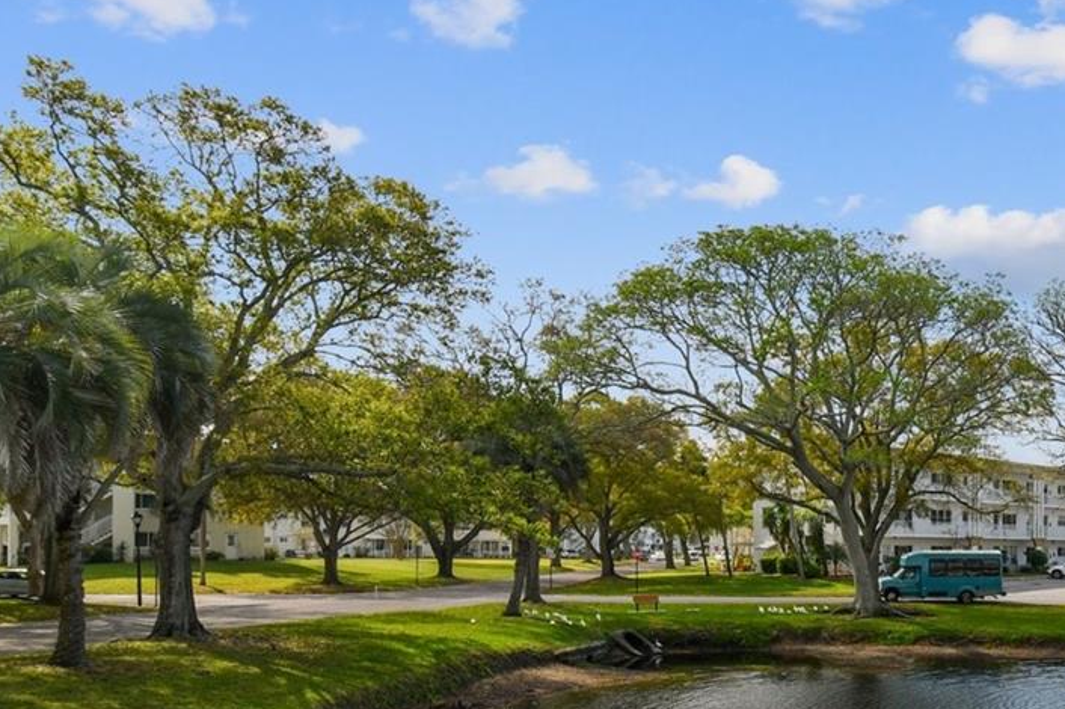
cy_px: 554
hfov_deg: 50.8
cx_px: 914
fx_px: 1005
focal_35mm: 34
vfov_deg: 37.6
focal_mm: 10
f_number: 7.1
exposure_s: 1/200
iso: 100
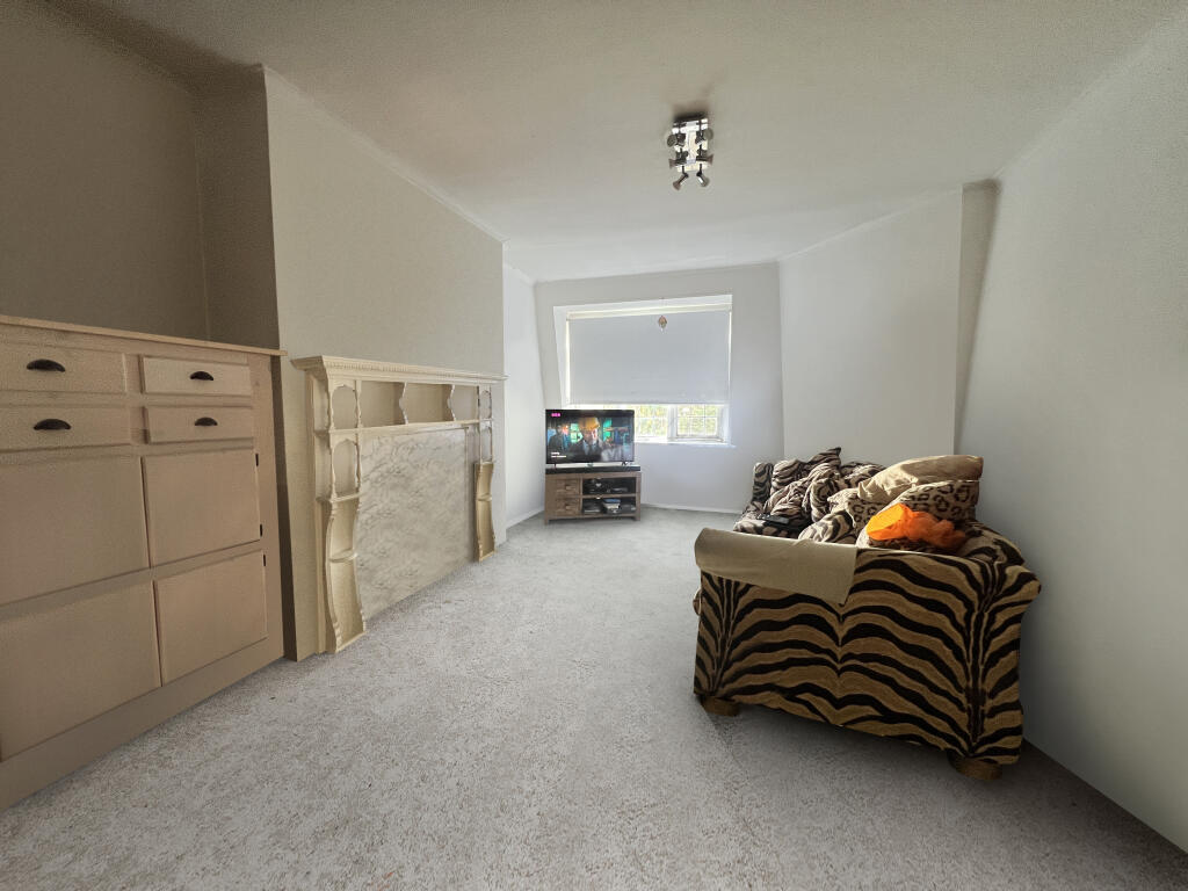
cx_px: 594
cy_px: 446
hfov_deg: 106.2
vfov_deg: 89.9
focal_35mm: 13
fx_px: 446
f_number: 1.8
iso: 250
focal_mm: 1.57
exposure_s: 1/50
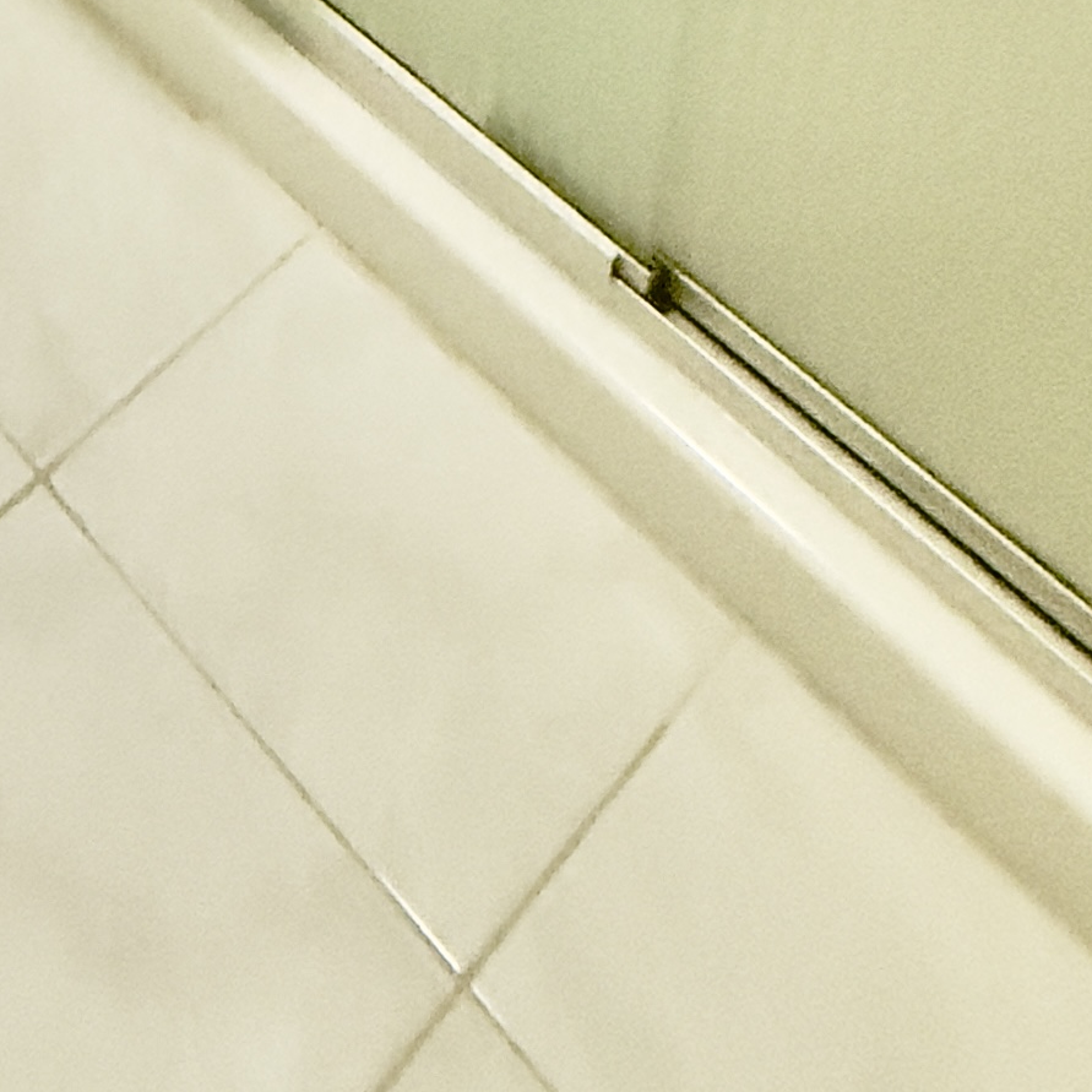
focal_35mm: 56
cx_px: -588
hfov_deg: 23.7
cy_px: -1281
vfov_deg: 17.2
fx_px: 1999
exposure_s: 1/120
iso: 320
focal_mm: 2.22
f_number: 2.2
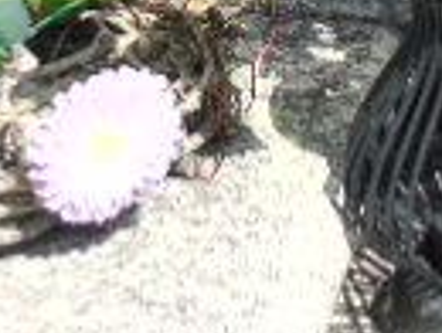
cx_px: 292
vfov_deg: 6.3
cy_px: -462
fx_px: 2891
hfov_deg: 8.7
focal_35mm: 226
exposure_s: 1/500
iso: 80
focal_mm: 8.2
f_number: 4.1
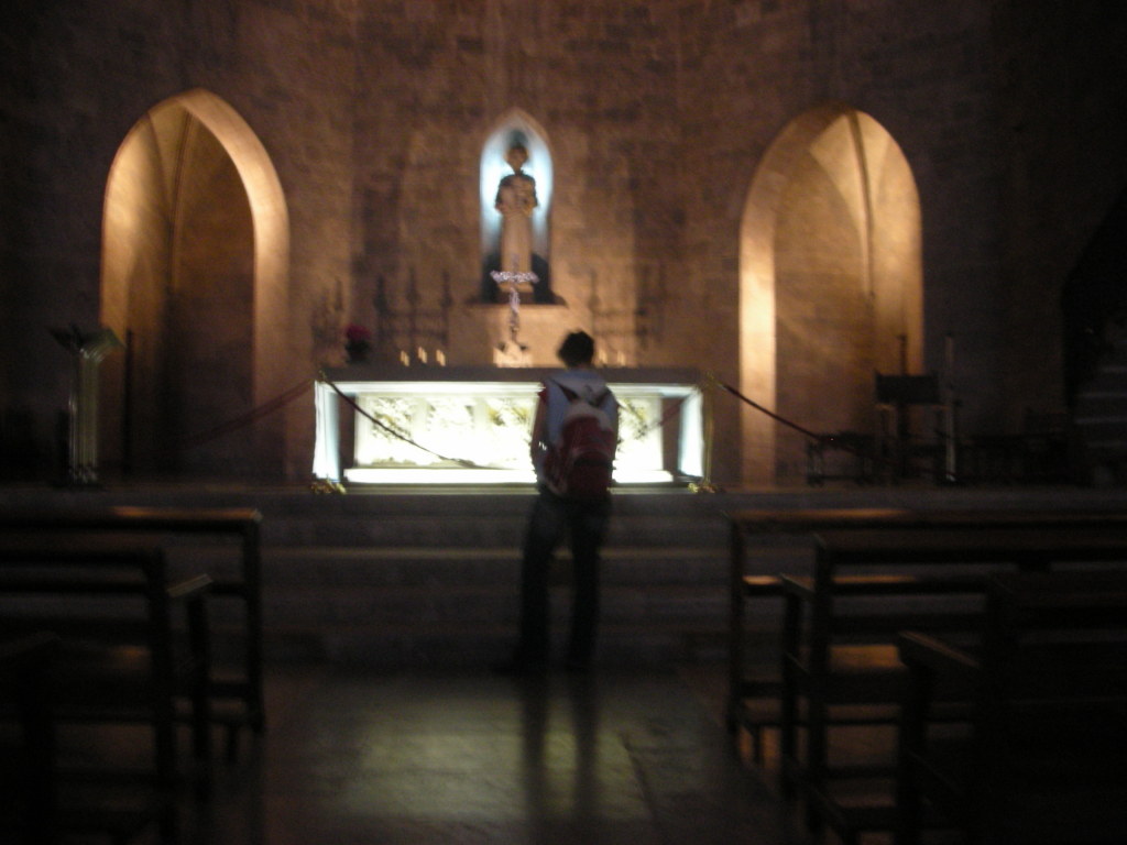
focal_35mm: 35
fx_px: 1140
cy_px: 422
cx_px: 564
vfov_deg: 40.7
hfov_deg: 52.6
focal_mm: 5.8
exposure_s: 1/2.4
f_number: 3
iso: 200
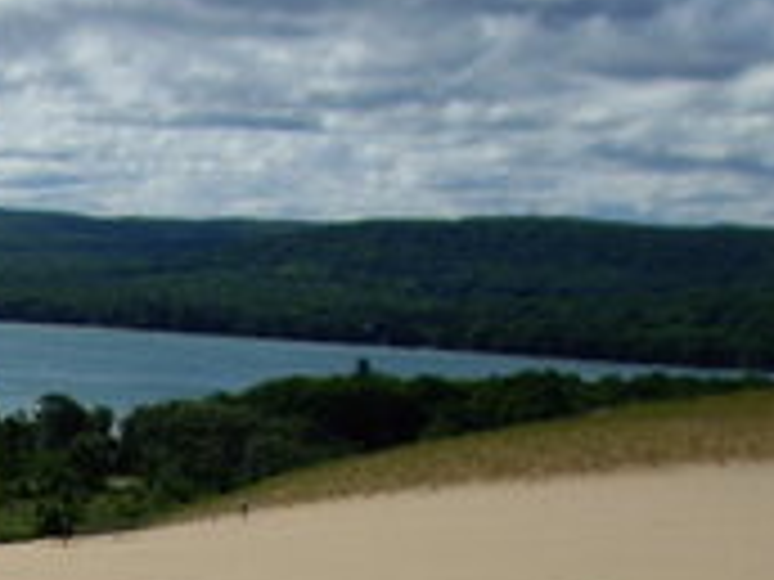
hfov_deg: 13.0
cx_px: -500
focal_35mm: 141
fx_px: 3153
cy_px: 971
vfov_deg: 10.1
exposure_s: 1/800
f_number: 4.3
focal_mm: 6.2
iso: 50
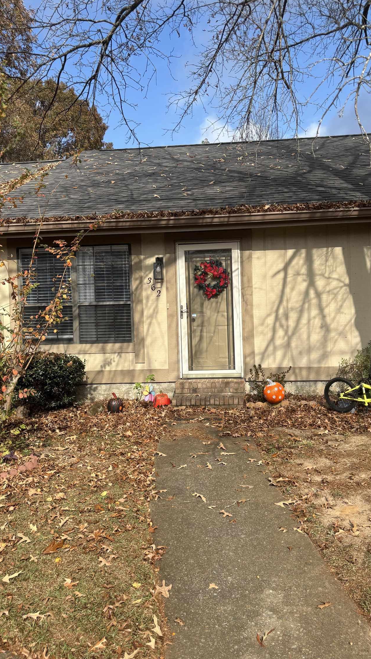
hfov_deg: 40.1
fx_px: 507
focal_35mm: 29
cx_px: 213
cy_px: 326
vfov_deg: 66.1
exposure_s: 1/2513
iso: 50
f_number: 1.6
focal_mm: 5.96
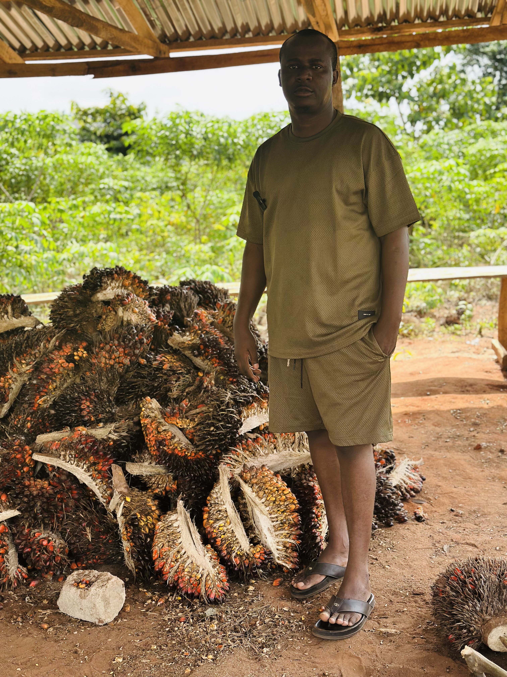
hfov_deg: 30.3
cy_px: 338
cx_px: 254
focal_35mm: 48
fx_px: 937
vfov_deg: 39.7
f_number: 1.78
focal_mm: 6.86
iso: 80
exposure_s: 1/858
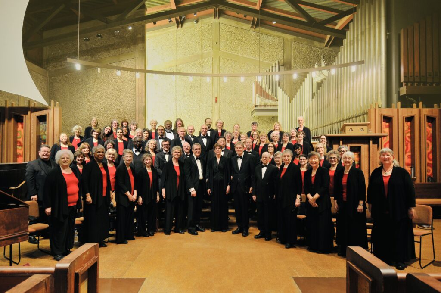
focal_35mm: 24
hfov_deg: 73.8
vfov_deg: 53.0
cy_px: 146
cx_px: 220
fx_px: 294
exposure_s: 1/4
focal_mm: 16
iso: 400
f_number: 4
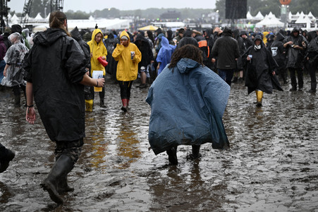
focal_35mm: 70
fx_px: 618
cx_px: 159
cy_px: 106
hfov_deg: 28.9
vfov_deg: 19.4
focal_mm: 70
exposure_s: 1/320
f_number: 2.8
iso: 125
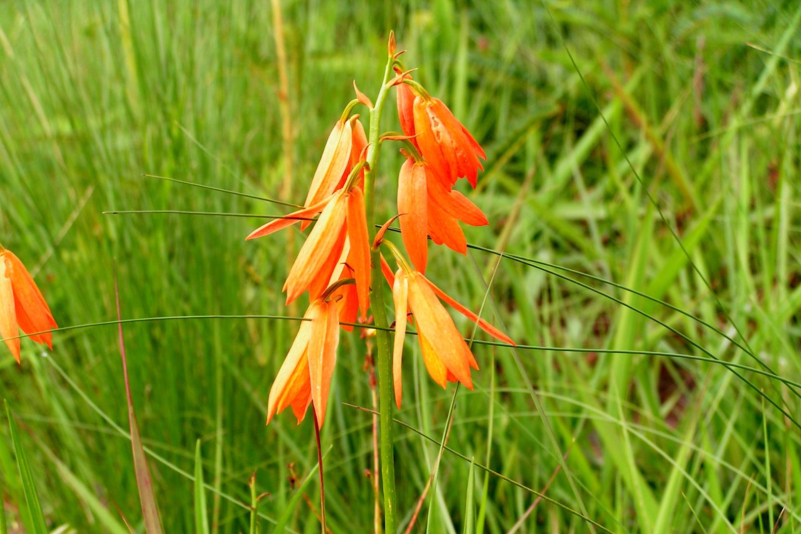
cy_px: 277
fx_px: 2581
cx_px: 401
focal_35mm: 116
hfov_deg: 17.6
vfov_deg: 11.8
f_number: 4
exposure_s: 1/200
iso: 50
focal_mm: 18.5
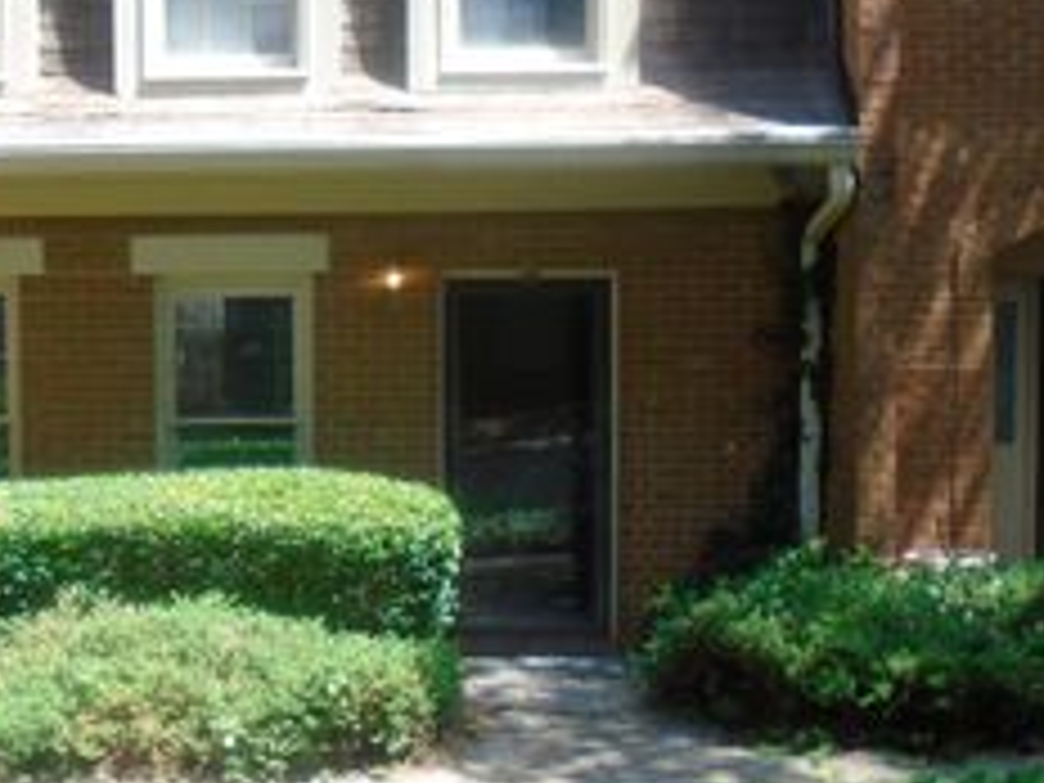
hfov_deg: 33.7
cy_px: 380
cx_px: 270
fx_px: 1689
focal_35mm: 56
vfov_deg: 26.1
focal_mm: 4.6
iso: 100
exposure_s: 1/250
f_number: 3.2
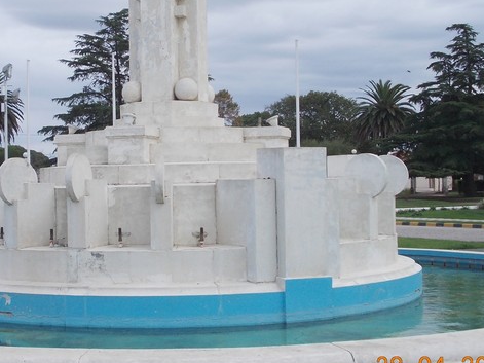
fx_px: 978
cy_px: 141
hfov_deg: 27.6
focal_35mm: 70
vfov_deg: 21.0
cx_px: 163
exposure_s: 1/200
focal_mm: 6.1
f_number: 6.5
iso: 80
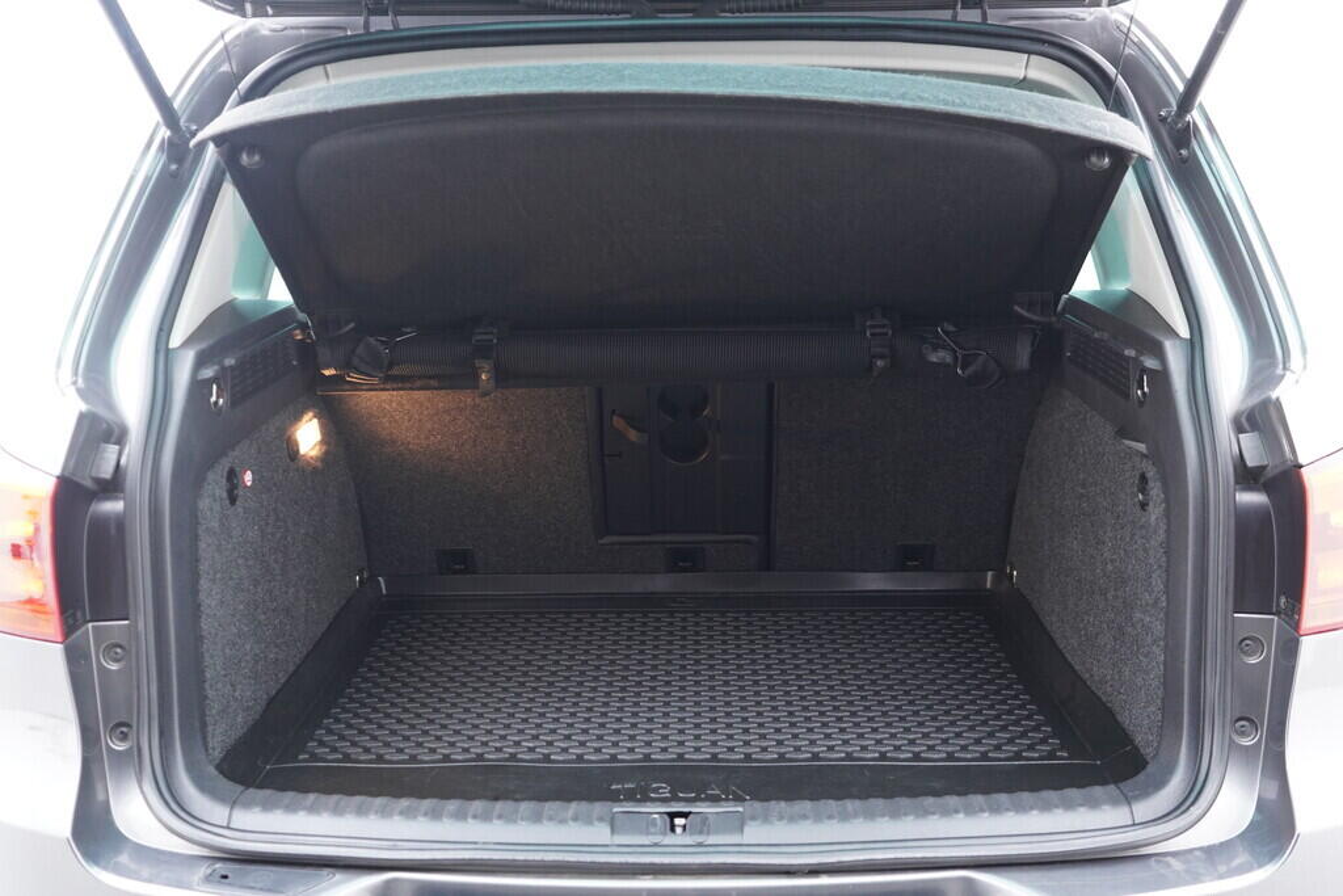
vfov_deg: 36.9
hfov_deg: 53.1
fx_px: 1343
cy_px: 448
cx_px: 672
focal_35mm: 36
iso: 800
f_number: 2.8
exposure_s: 1/40
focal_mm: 24
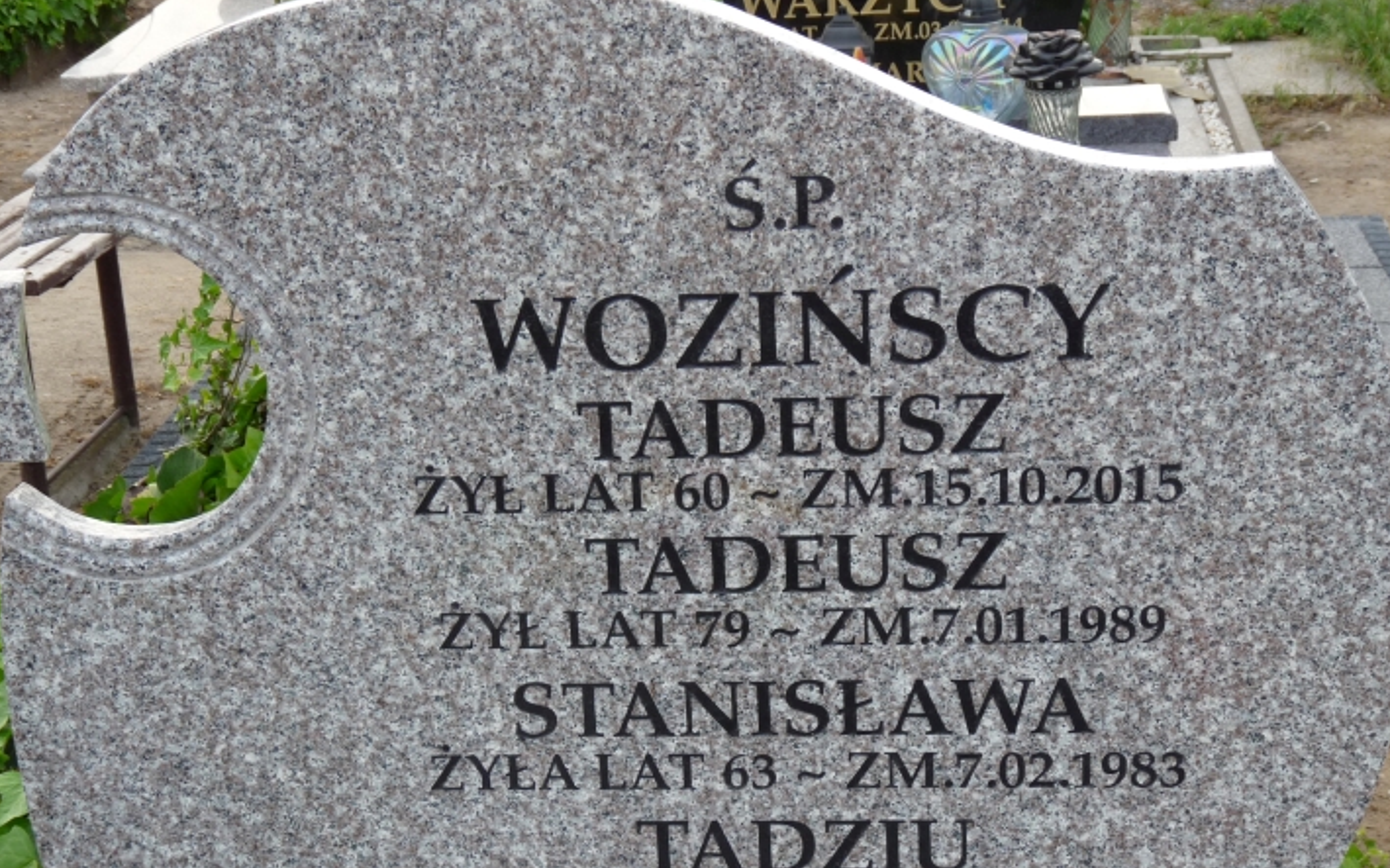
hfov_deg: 28.2
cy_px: 568
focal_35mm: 73
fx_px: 2765
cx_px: 698
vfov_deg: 17.8
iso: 100
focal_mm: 10.8
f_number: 4
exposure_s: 1/200
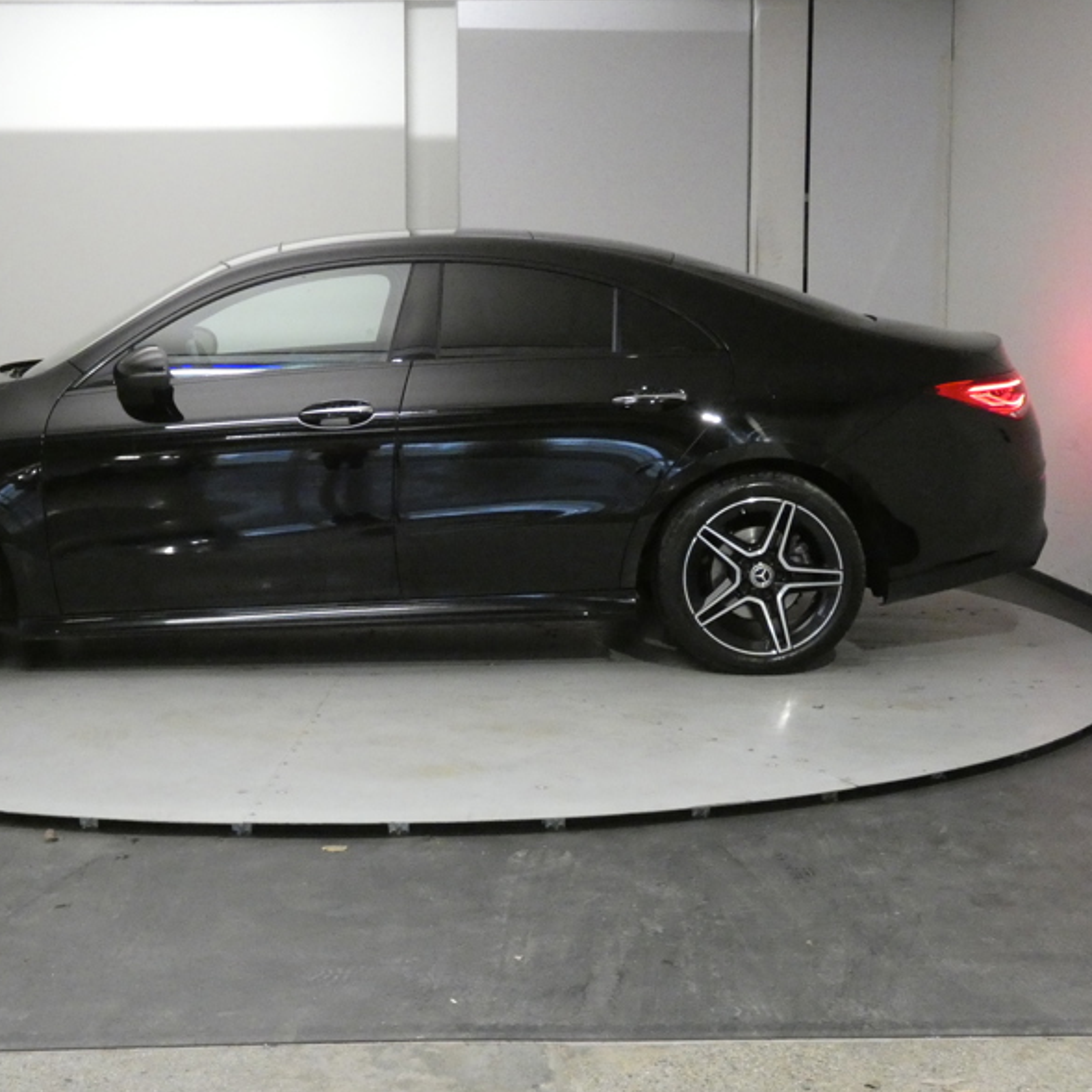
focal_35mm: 60
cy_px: 543
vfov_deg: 28.6
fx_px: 2141
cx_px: 358
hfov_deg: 28.4
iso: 1600
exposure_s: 1/60
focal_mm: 9
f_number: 3.9
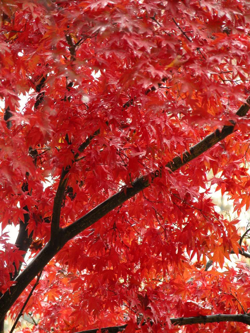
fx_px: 2696
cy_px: 166
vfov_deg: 7.1
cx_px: 125
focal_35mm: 280
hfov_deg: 5.3
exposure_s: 1/6.5
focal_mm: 71.2
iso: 100
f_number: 4.2
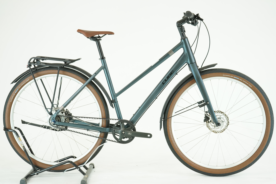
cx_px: 138
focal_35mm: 57
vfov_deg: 23.8
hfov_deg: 35.1
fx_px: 437
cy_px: 92
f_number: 5
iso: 1600
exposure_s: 1/200
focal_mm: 57
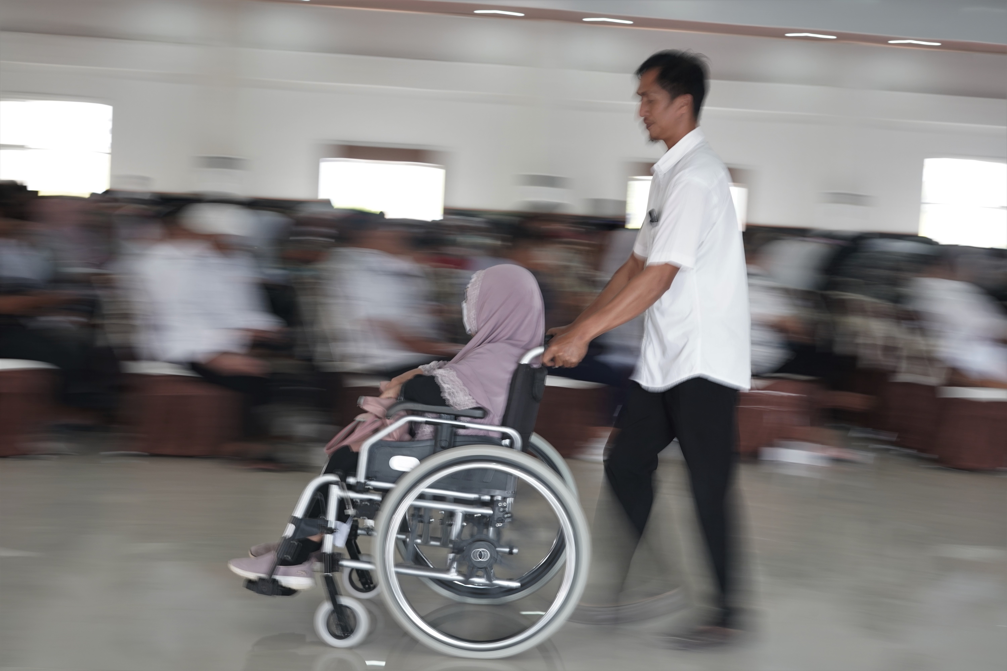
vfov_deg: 27.0
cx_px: 504
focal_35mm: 50
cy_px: 336
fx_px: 1399
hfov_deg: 39.6
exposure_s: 1/6
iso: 500
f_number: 8
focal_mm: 50
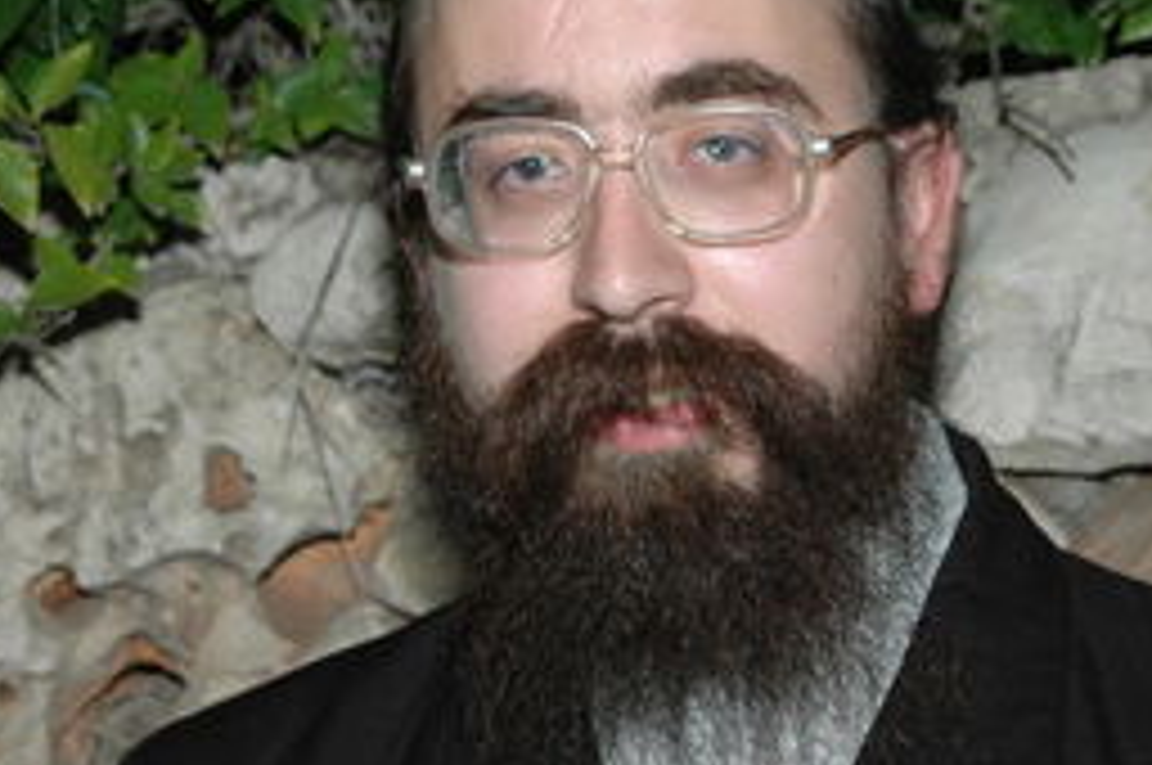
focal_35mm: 108
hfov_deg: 18.9
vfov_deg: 12.6
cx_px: 652
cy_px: 333
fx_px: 3452
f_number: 5
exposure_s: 1/60
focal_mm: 46
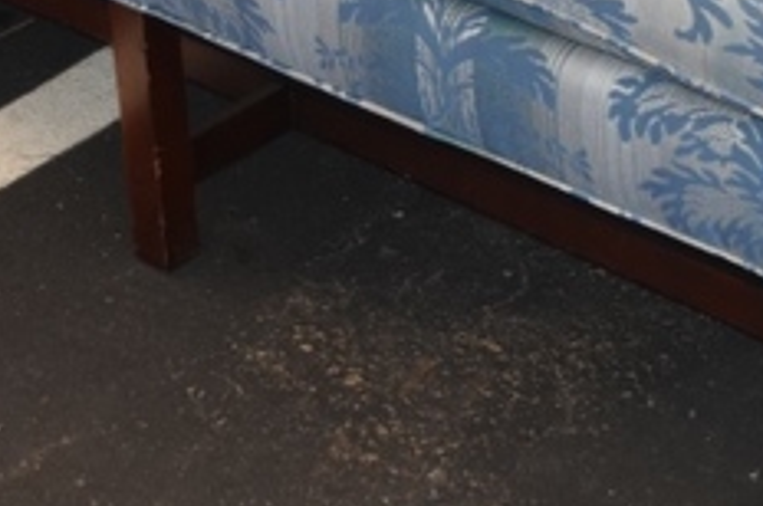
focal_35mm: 124
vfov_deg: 10.7
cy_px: -177
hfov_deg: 16.5
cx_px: 368
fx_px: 2624
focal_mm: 22
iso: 400
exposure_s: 1/60
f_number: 3.5
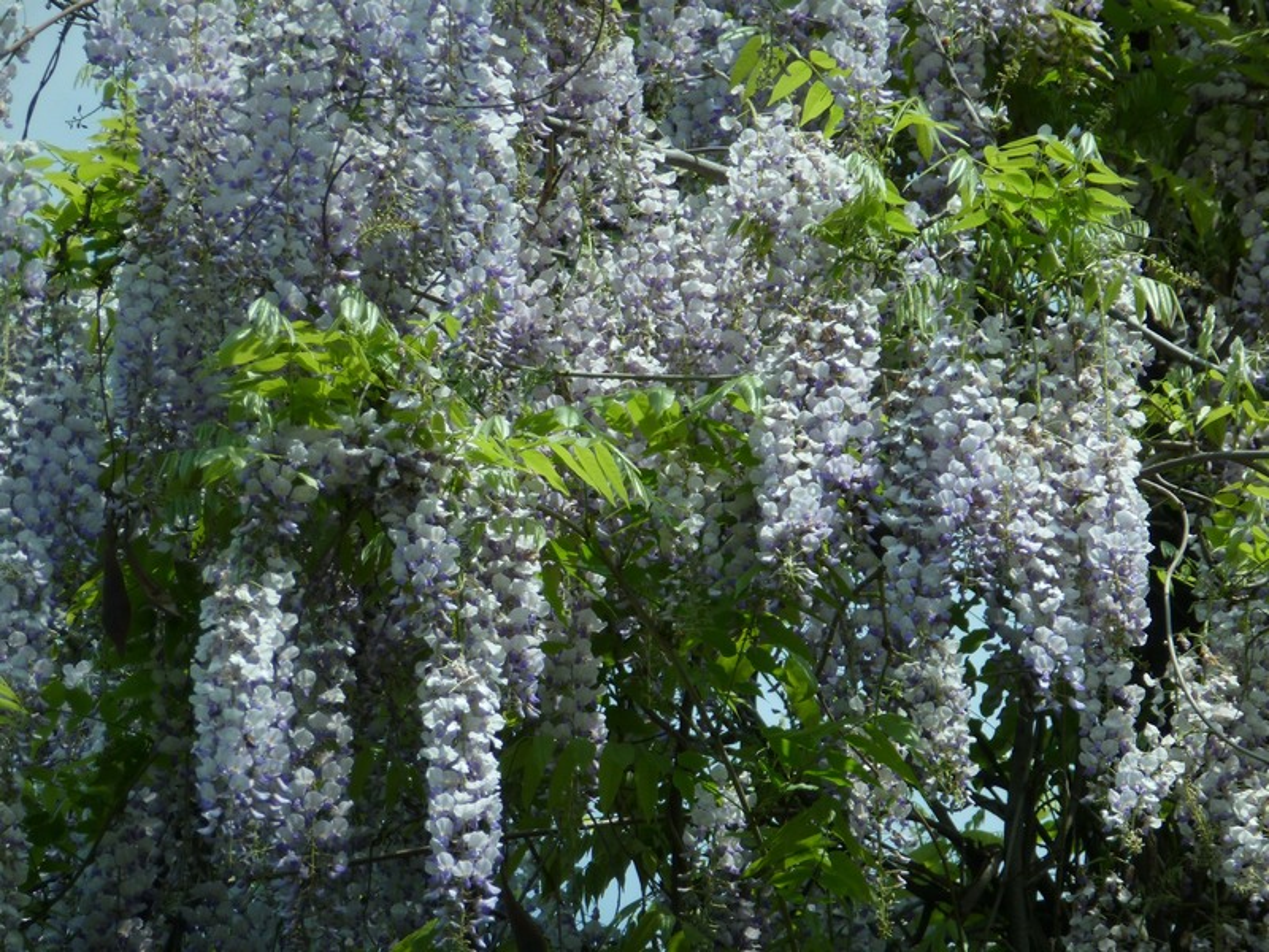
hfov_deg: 5.2
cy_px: 476
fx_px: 14077
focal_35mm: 384
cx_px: 634
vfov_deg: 3.9
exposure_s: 1/320
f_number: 5.9
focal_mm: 68.8
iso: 100
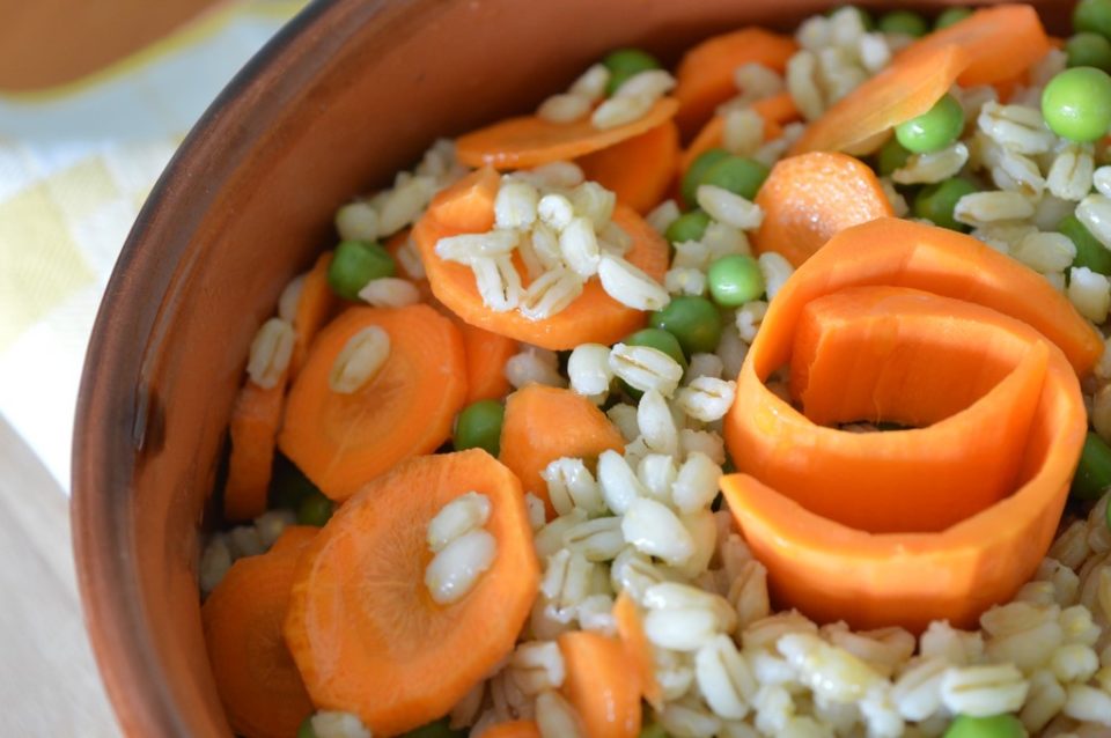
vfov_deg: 16.5
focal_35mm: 82
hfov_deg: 24.6
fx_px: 2543
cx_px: 556
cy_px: 369
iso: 800
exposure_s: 1/20
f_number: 5.6
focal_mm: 55
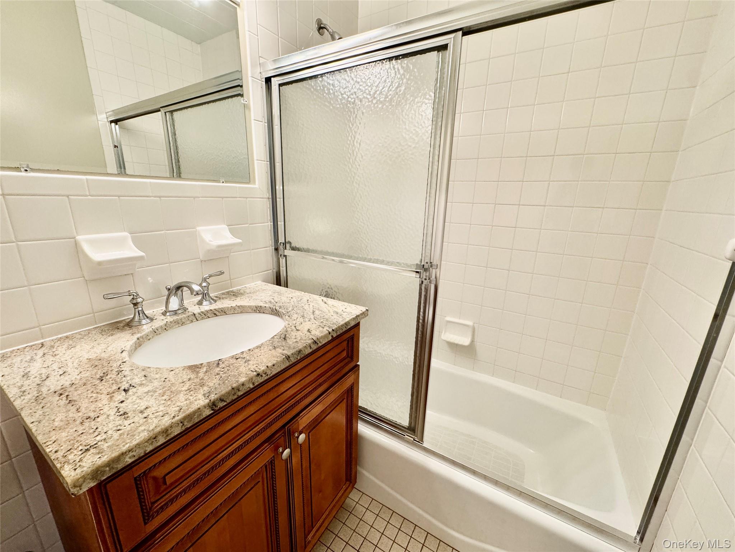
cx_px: 368
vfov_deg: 85.7
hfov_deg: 102.1
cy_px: 276
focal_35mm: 14
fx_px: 297
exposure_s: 1/120
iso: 250
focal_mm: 2.22
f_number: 2.2
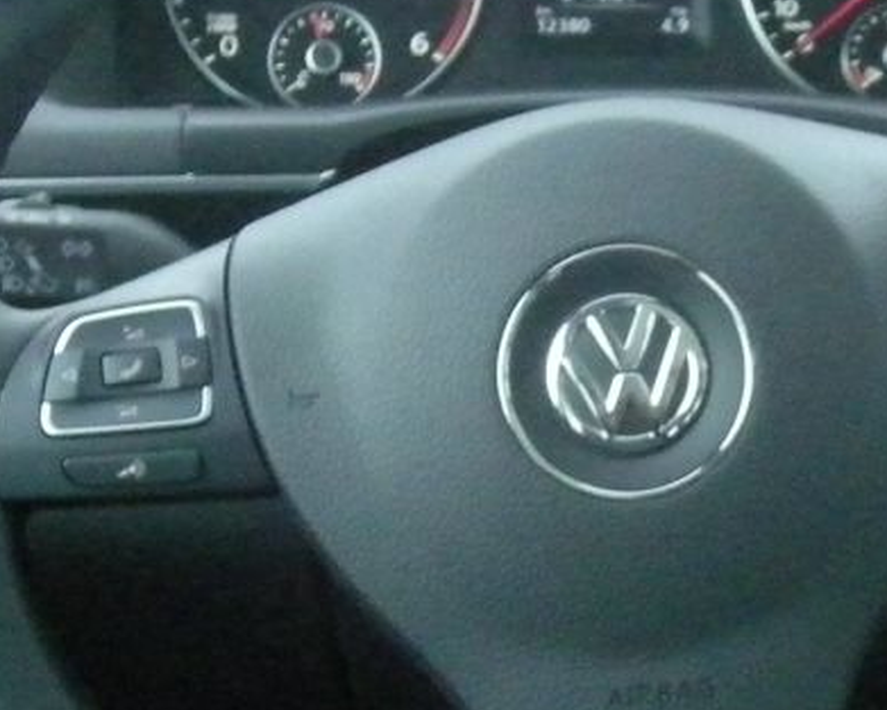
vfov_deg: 11.6
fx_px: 3440
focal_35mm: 131
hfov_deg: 14.6
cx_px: 678
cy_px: 734
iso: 800
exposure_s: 1/165
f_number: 2.8
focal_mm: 5.7
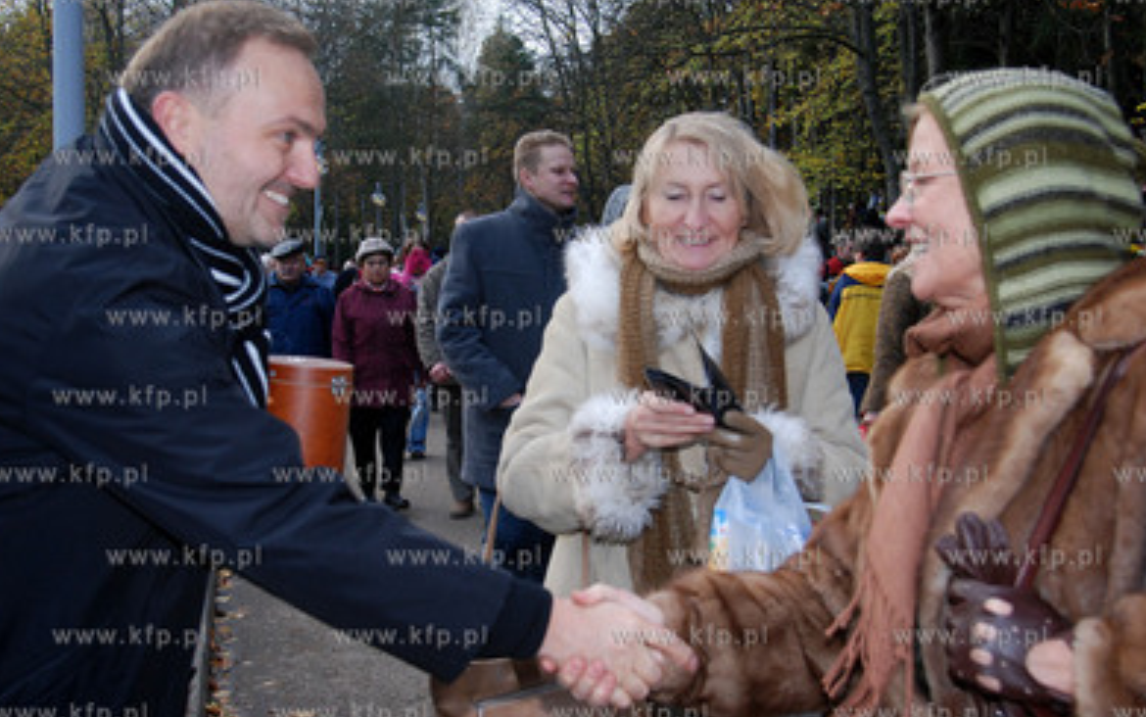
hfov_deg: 45.3
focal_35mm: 44
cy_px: 358
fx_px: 1375
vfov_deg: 29.2
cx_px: 567
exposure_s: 1/200
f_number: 5.6
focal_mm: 28
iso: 320
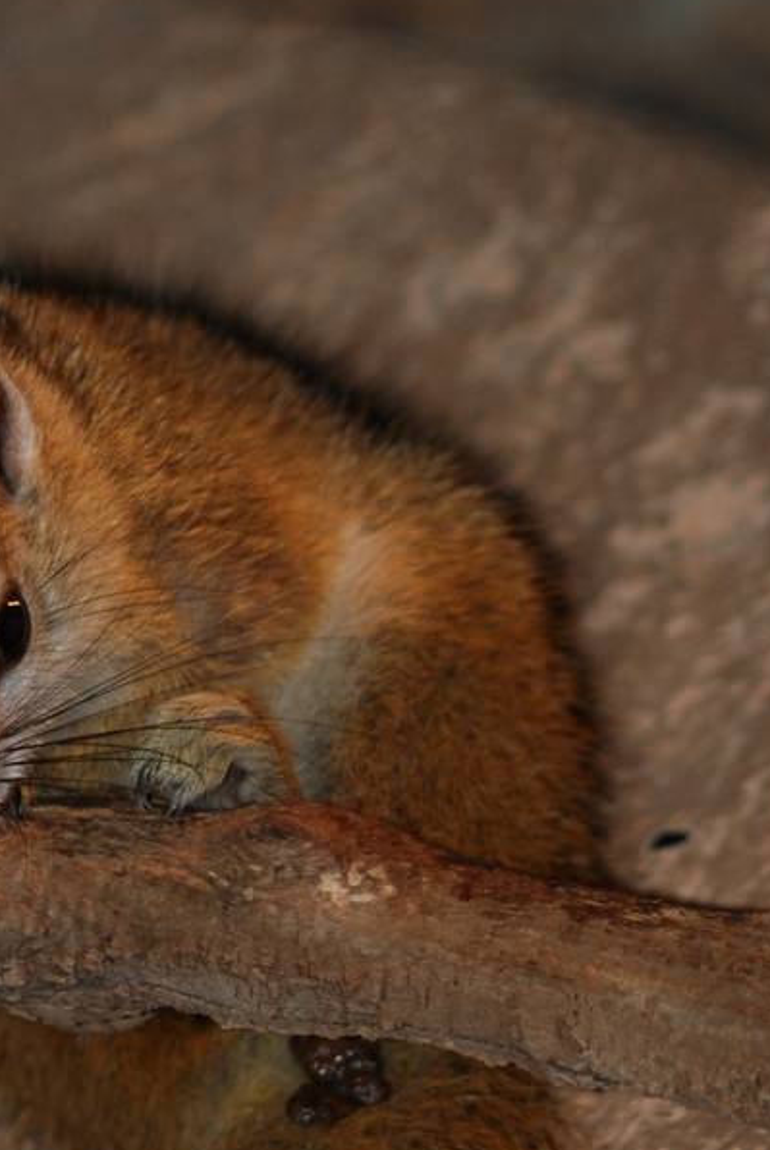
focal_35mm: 403
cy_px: 1025
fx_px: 12891
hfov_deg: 3.4
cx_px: -57
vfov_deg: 5.1
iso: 200
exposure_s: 1/60
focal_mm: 100
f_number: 4.2
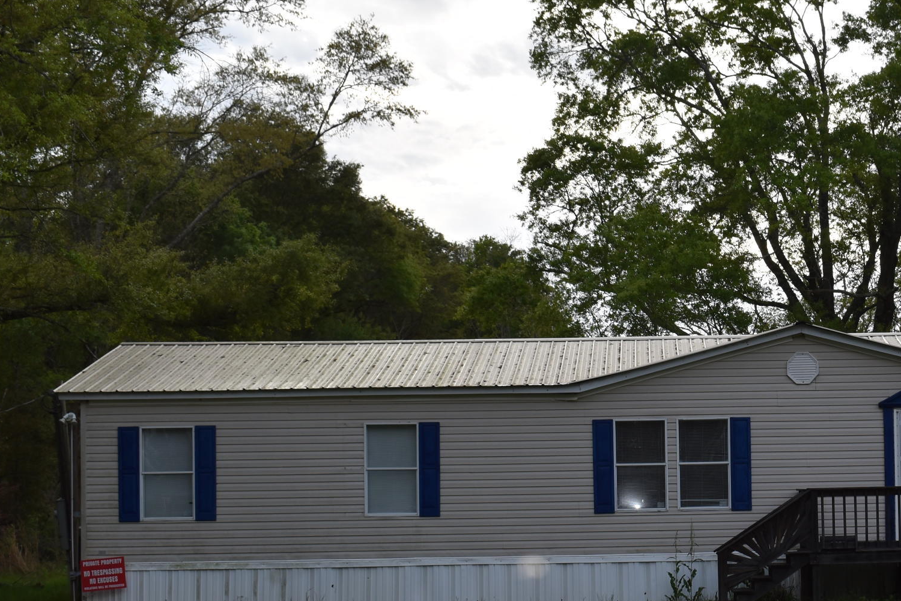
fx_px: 2102
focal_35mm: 84
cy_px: 447
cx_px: 817
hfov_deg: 23.5
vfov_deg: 16.2
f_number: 8
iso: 100
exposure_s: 1/200
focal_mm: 28
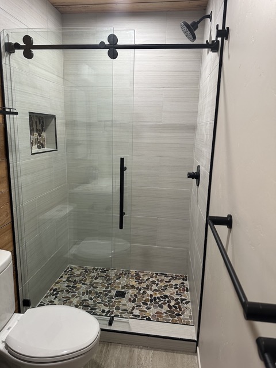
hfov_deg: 56.8
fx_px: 255
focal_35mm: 24
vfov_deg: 71.6
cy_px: 184
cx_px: 138
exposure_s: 1/117
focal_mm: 6.86
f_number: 1.78
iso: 200
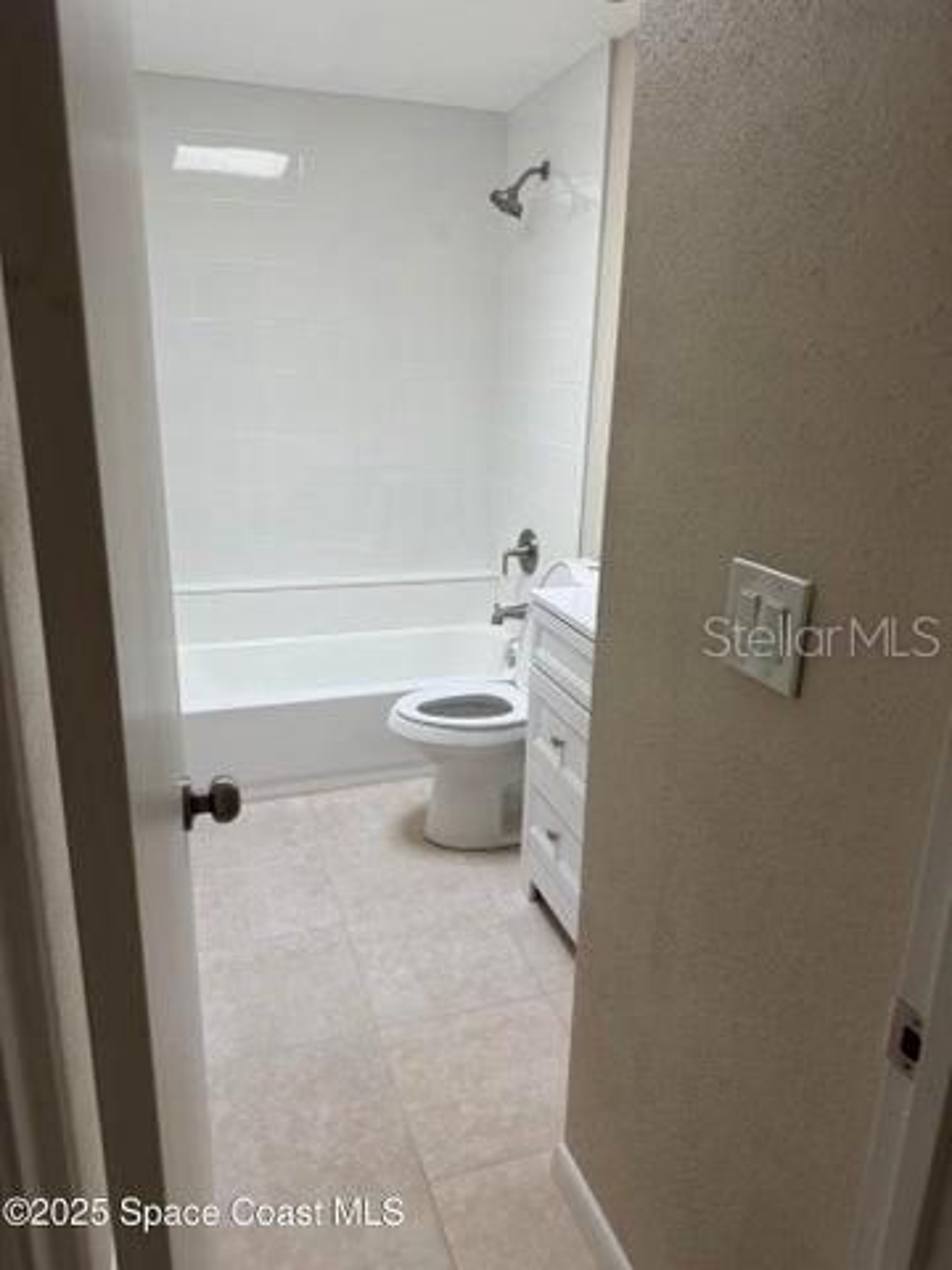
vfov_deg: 71.6
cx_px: 476
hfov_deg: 56.8
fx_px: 880
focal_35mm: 24
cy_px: 635
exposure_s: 1/120
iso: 200
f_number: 1.78
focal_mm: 6.76
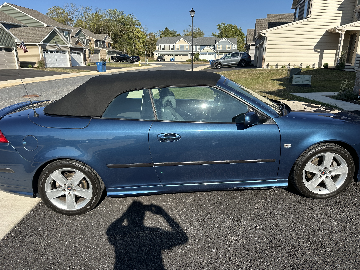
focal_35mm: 24
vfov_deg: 56.8
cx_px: 180
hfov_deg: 71.6
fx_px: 250
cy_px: 135
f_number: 1.78
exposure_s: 1/3155
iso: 80
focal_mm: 6.86
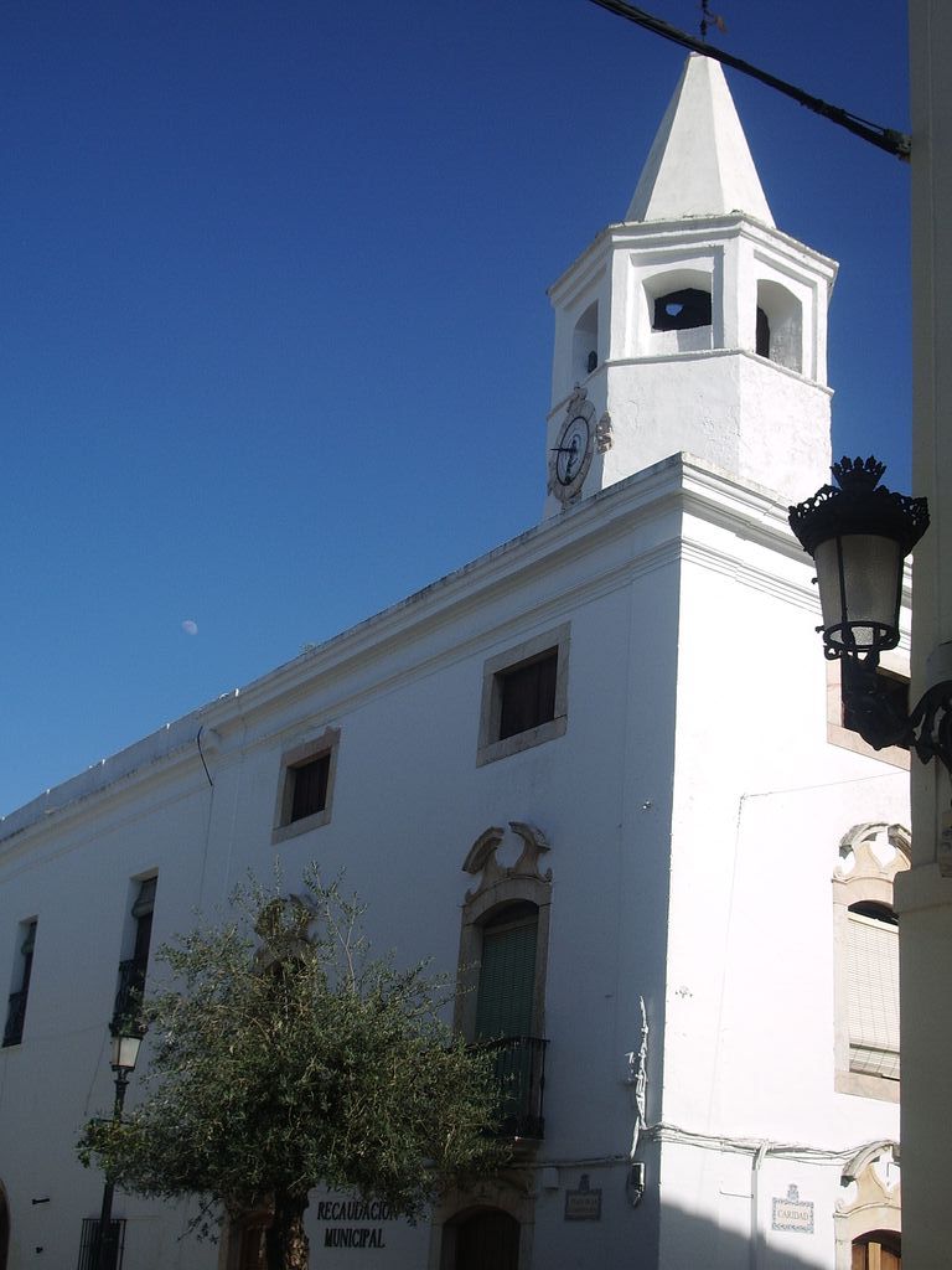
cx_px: 476
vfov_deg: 38.2
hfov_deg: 29.1
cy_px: 635
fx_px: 1833
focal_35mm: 50
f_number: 5
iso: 50
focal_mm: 8.2
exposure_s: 1/500
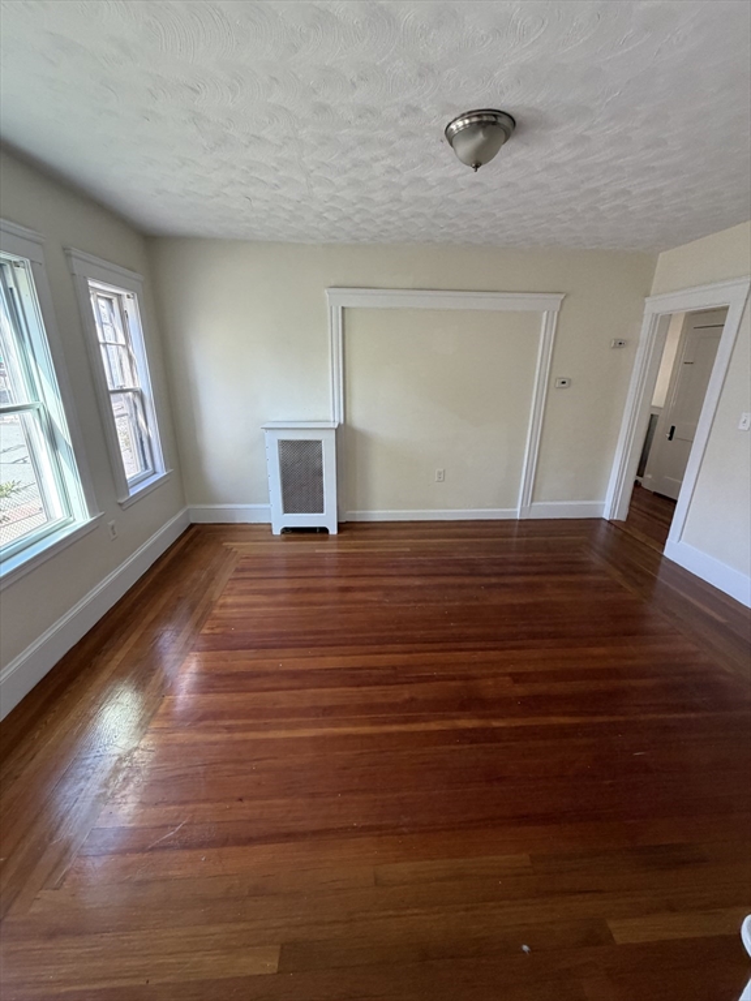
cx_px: 376
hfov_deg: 85.7
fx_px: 405
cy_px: 500
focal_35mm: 14
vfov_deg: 102.1
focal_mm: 2.22
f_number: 2.2
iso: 250
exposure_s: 1/121
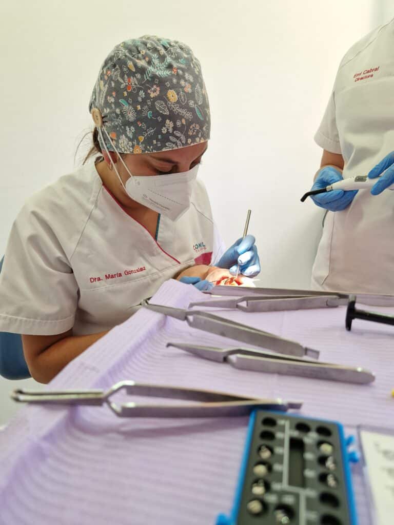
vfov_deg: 73.9
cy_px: 262
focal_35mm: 23
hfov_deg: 58.9
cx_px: 197
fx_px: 349
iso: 160
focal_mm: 5.4
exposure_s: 1/180
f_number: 1.8
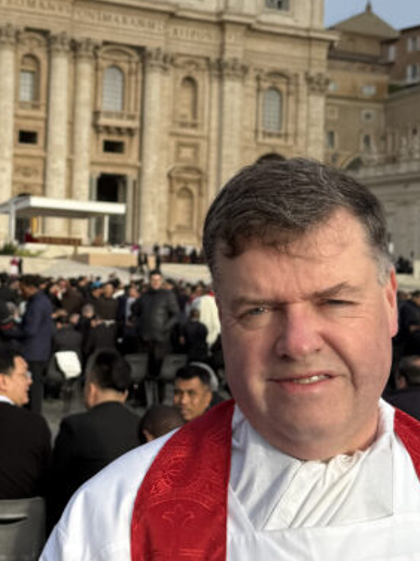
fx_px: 938
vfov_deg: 33.2
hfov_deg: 24.9
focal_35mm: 58
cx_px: 98
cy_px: 263
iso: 80
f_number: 1.78
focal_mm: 6.76
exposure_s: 1/2000
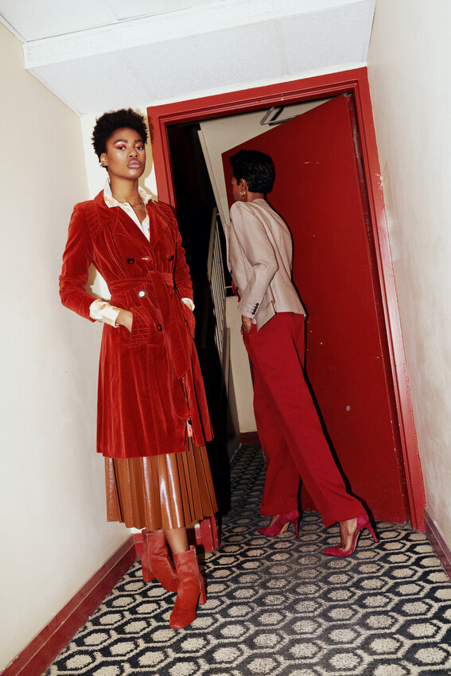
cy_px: 338
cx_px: 226
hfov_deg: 37.9
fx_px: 657
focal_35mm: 35
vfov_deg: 54.4
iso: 200
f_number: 5.6
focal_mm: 35
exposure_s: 1/160
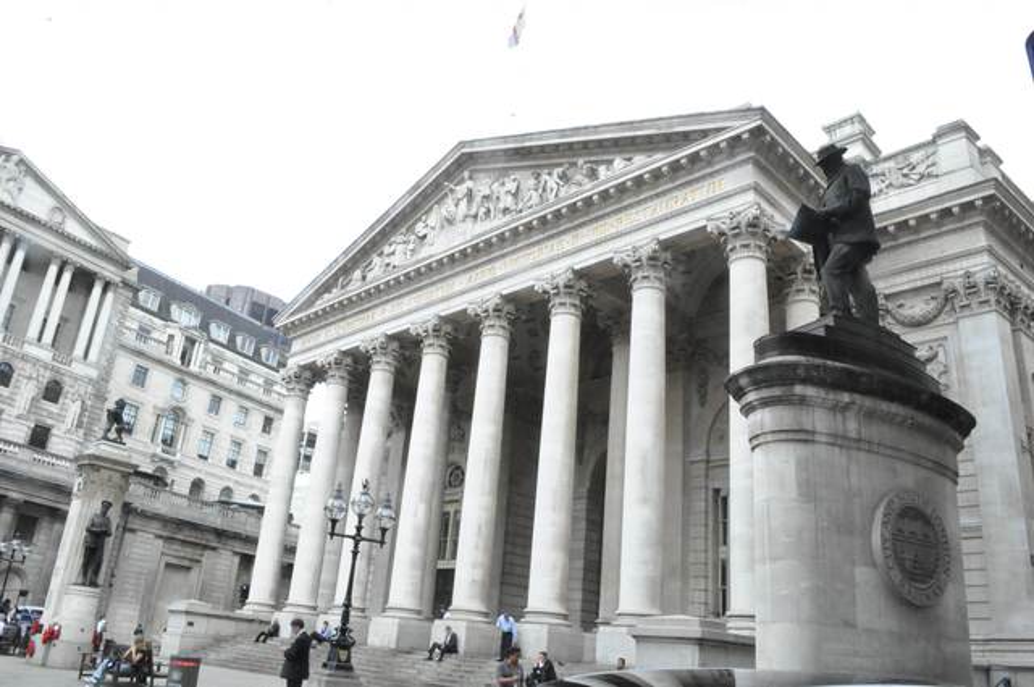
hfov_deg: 67.4
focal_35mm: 27
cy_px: 344
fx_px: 775
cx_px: 517
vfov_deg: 47.8
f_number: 22
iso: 5000
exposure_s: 1/200
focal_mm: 18
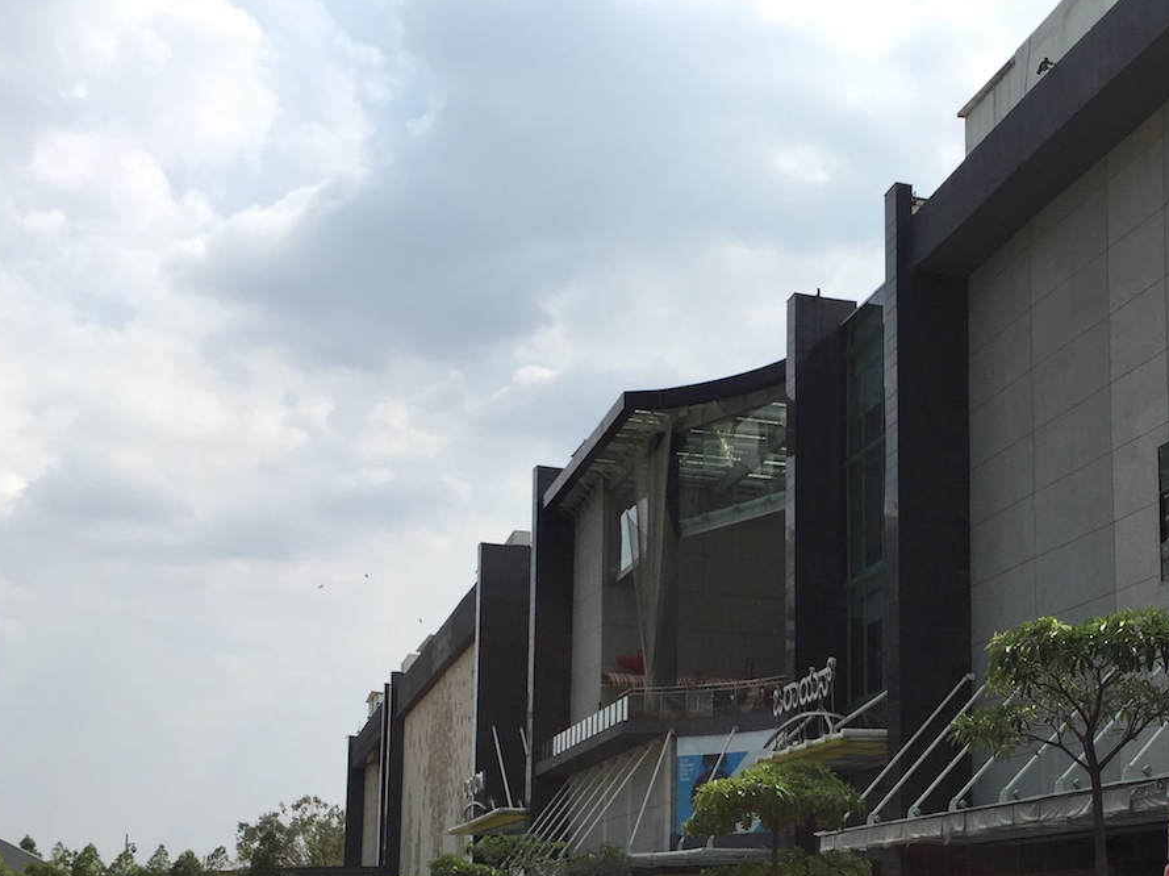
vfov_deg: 30.1
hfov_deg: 39.4
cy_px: 705
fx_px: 1587
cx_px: 868
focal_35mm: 47
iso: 32
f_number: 2.2
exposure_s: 1/3300
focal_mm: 4.15
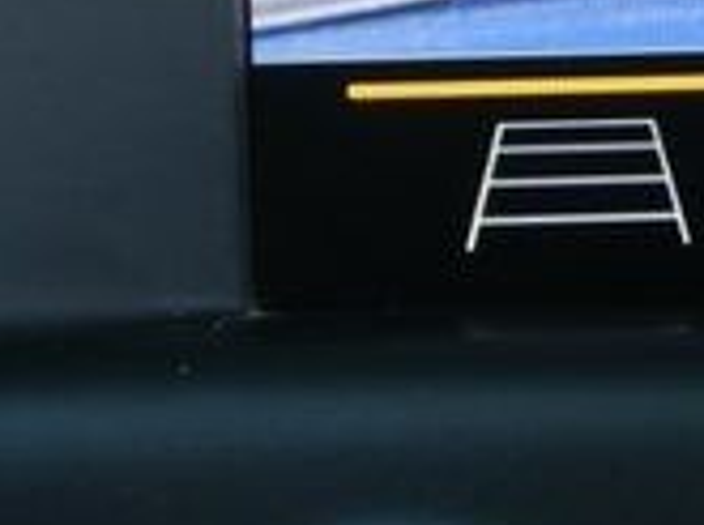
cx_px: 1429
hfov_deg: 8.4
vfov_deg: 6.4
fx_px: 4546
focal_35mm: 224
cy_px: -470
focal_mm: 18
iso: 200
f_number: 4.2
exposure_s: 1/60
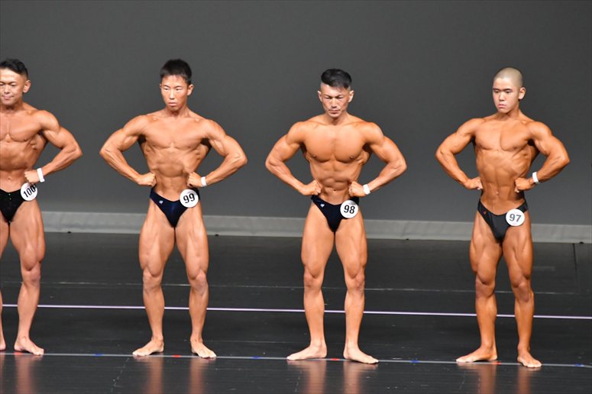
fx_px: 5178
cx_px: 296
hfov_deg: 6.5
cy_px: 197
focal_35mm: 315
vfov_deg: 4.4
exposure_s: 1/400
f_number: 5.6
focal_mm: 210
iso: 5000
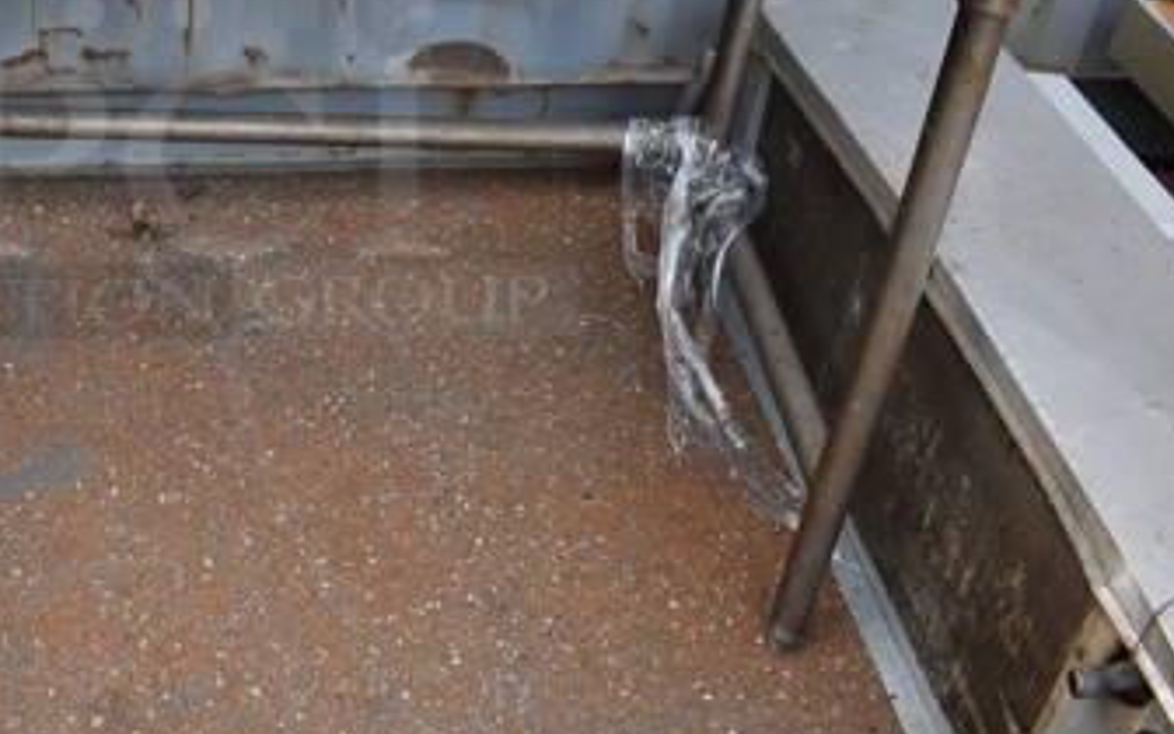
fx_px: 1600
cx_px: 192
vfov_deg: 25.4
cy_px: 154
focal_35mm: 50
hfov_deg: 38.4
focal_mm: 18
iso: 500
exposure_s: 1/250
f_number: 3.5
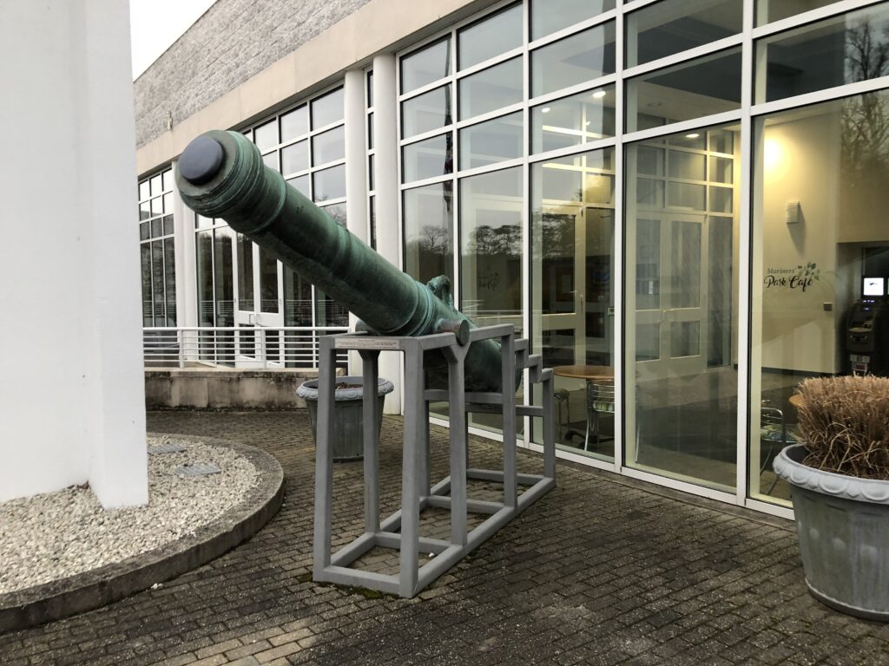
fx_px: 719
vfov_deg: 49.7
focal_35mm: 28
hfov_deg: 63.4
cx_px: 444
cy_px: 333
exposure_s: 1/24
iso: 40
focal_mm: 3.99
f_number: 1.8
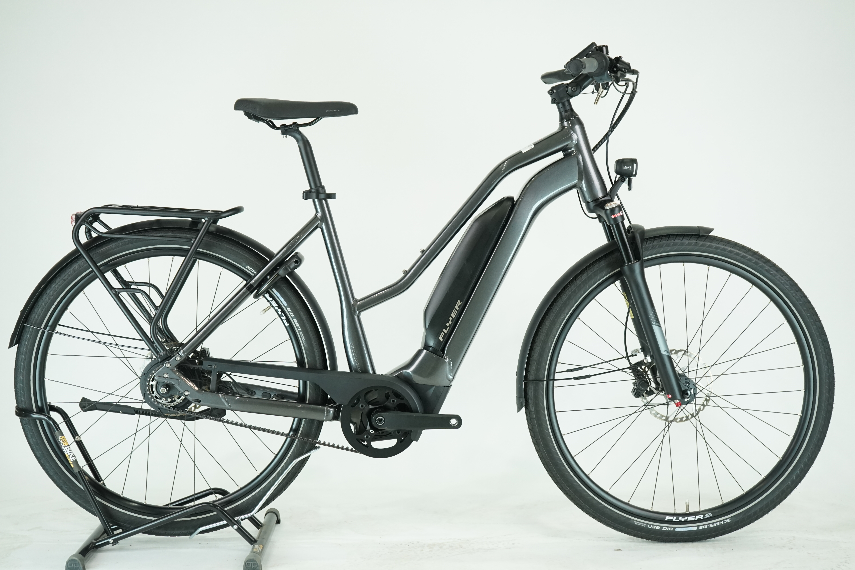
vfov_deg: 25.1
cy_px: 285
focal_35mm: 54
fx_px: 1282
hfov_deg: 36.9
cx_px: 428
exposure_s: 1/200
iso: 1600
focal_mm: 54
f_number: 5.6
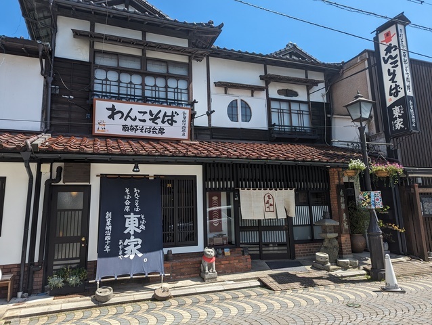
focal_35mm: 24
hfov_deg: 71.5
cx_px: 216
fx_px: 300
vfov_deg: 56.9
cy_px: 162
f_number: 1.85
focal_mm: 6.81
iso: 46
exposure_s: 1/1244
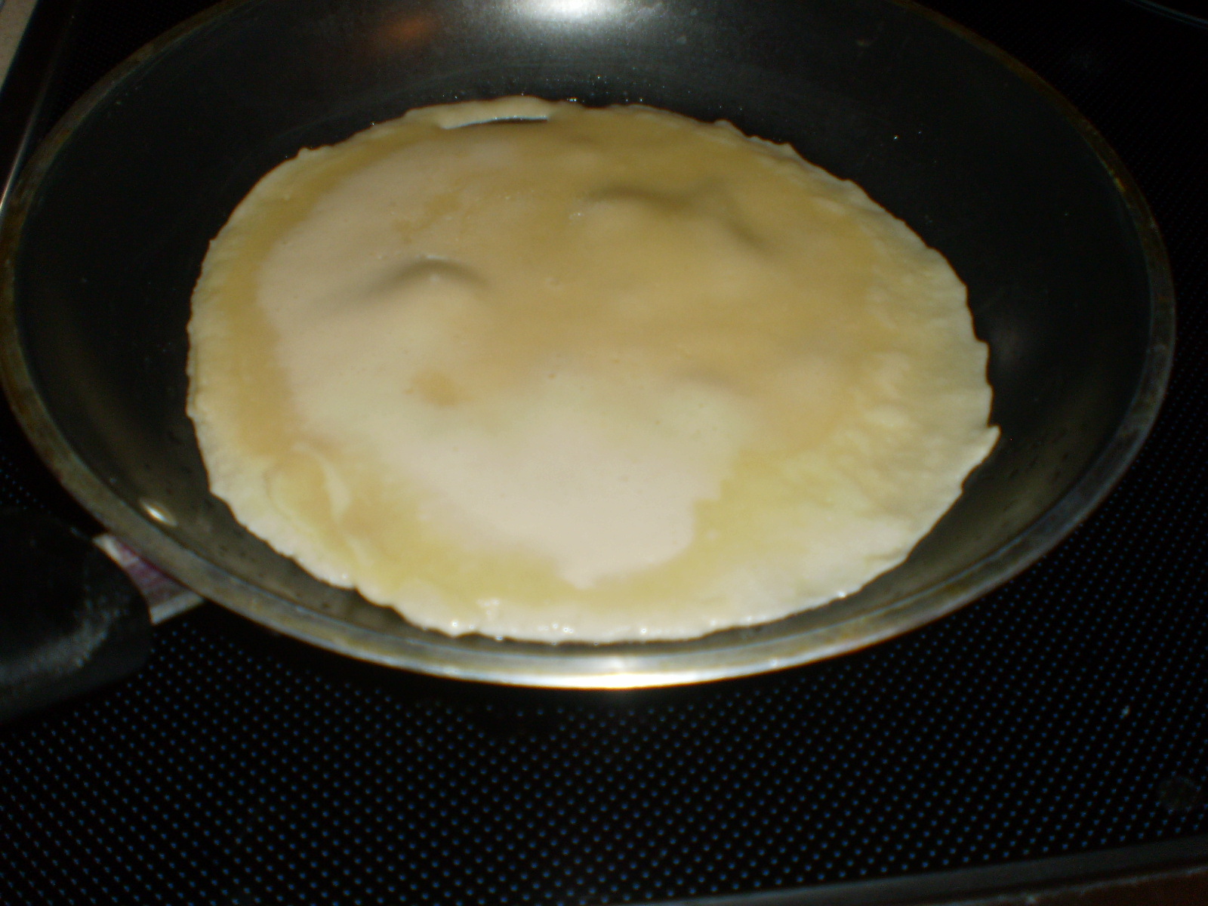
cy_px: 453
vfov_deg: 39.7
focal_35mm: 36
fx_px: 1256
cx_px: 604
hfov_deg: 51.4
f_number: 3.1
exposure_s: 1/30
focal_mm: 6.3
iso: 125
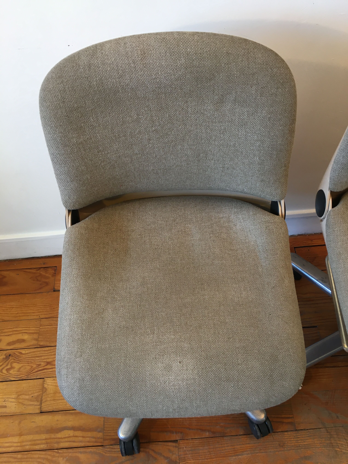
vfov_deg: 61.7
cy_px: 232
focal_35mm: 29
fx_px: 389
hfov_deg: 48.2
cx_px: 174
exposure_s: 1/30
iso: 50
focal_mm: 4.15
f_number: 2.2
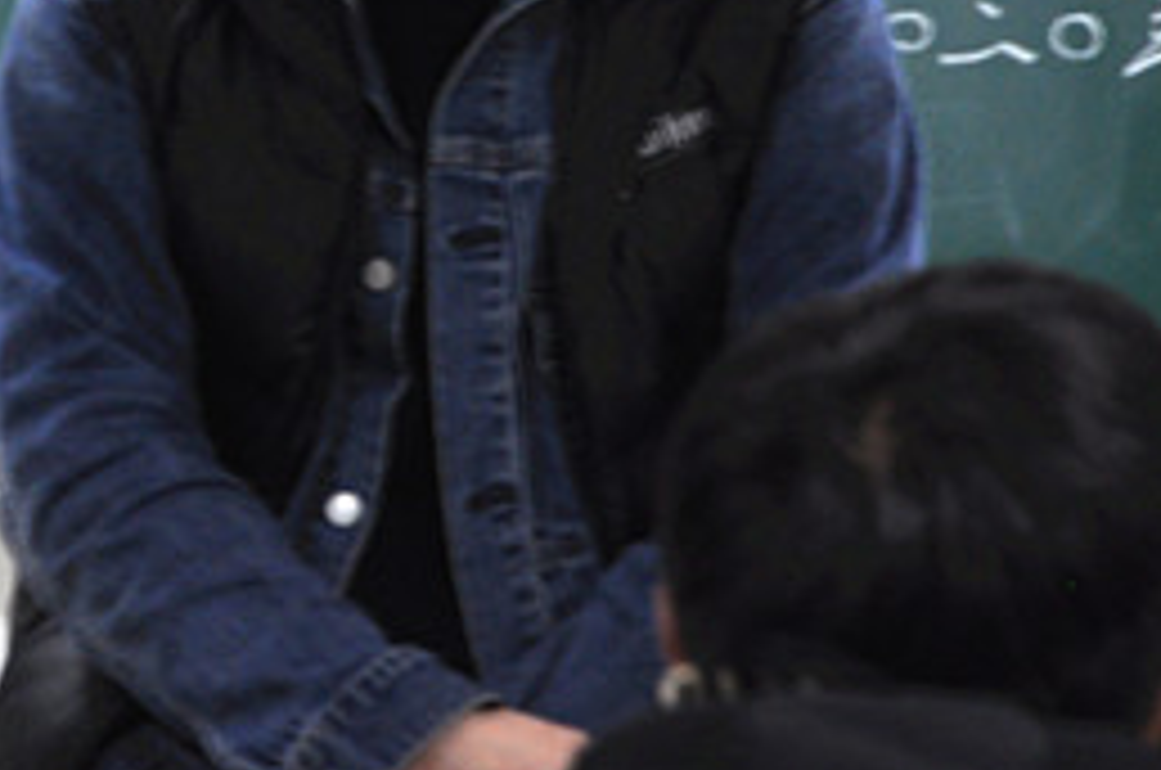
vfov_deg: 3.8
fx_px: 11717
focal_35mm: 364
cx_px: 140
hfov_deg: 5.7
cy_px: -158
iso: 500
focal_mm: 98
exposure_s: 1/13
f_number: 5.6
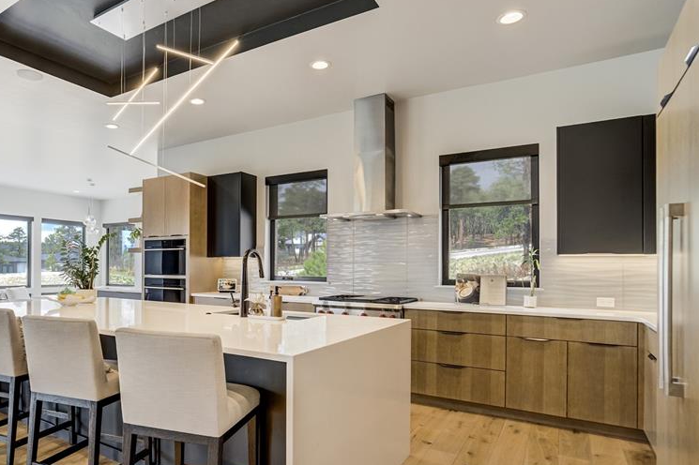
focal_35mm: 22
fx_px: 427
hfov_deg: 76.6
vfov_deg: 56.9
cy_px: 268
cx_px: 244
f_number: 7.1
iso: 1000
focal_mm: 16
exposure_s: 1/60
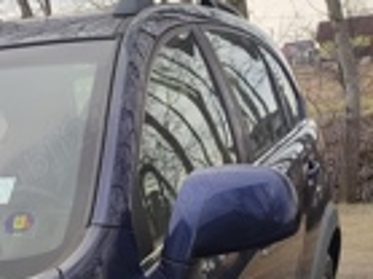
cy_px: 394
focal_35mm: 72
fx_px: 775
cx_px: -27
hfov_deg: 25.3
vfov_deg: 18.5
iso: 50
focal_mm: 6.04
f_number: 1.9
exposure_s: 1/197
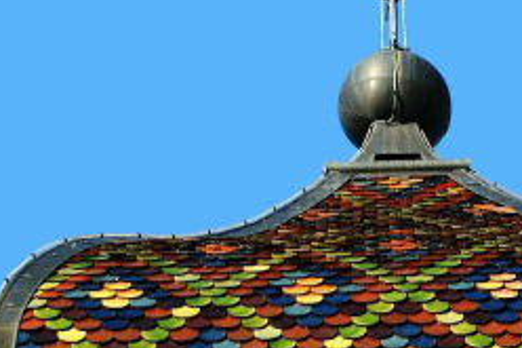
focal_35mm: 227
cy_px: 346
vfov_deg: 6.0
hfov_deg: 9.1
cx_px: 410
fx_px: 3289
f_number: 9
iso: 400
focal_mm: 75
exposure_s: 1/250
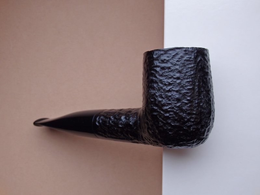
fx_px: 338
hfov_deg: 42.1
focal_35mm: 45
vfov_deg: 32.2
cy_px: 98
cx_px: 130
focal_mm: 8
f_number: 3.8
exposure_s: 1/15
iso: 125
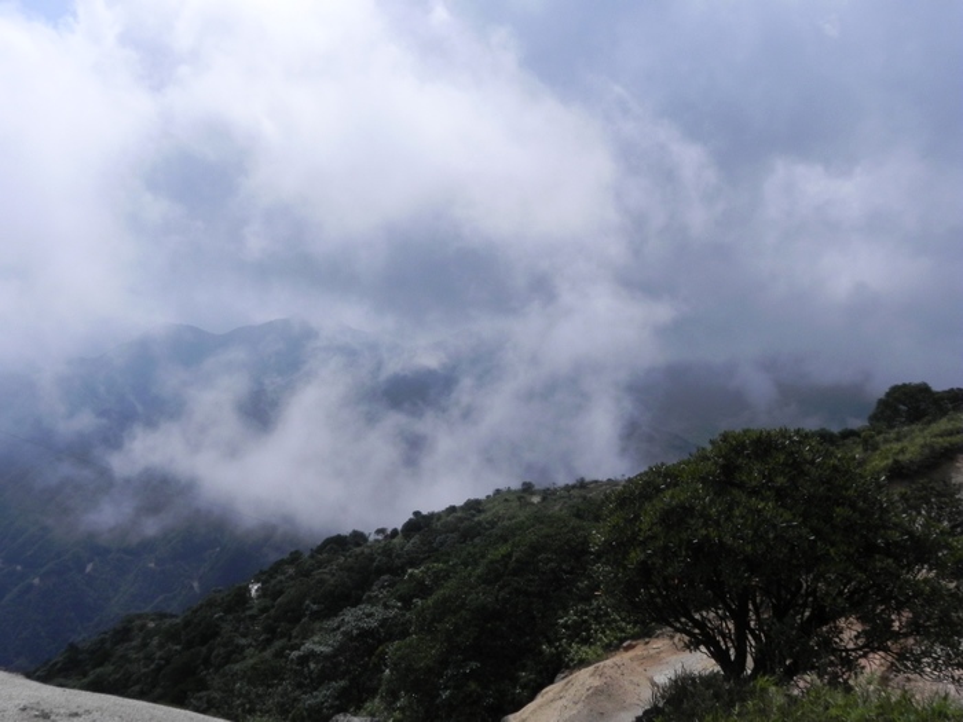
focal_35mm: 33
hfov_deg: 55.4
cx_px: 482
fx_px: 918
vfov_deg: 42.9
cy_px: 361
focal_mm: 5.9
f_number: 8
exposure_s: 1/810
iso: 160
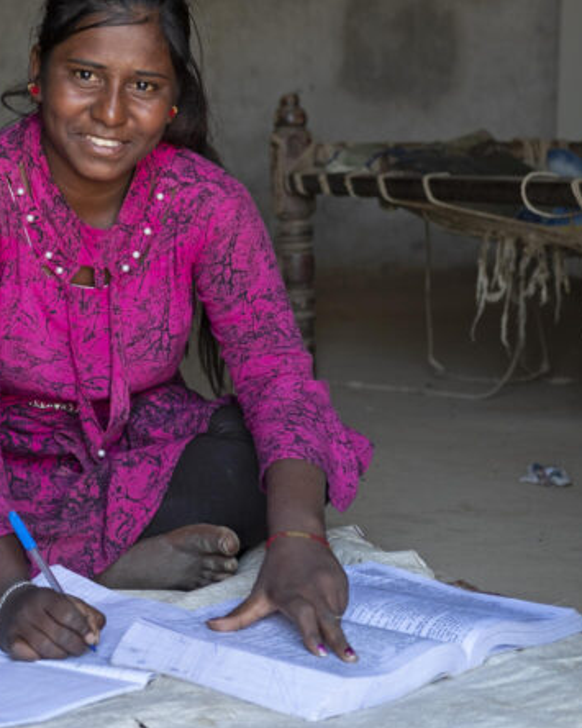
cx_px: 41
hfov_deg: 17.5
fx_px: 1852
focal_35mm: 86
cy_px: 315
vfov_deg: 22.2
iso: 400
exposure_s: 1/125
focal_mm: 35
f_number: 3.2
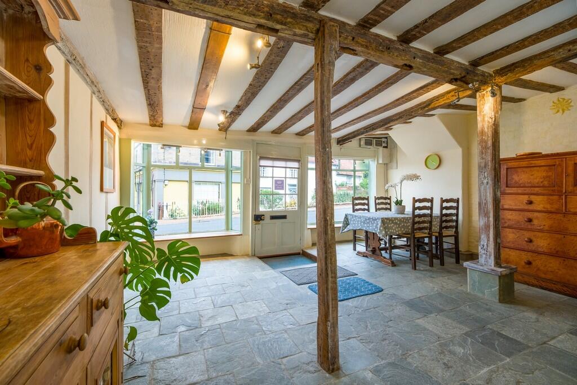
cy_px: 192
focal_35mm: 15
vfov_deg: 77.3
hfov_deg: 100.4
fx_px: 240
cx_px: 288
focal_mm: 10.3
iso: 160
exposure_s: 1/10
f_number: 7.1
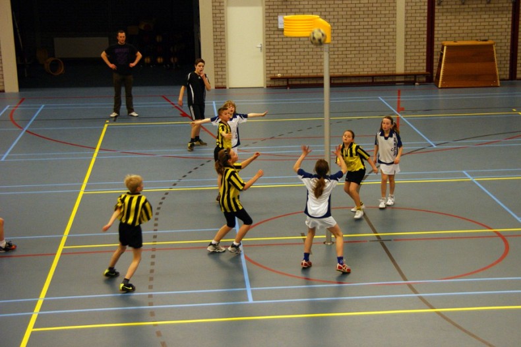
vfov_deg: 22.6
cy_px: 174
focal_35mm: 60
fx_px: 868
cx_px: 260
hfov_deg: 33.4
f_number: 4.5
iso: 800
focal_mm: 40
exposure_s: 1/100
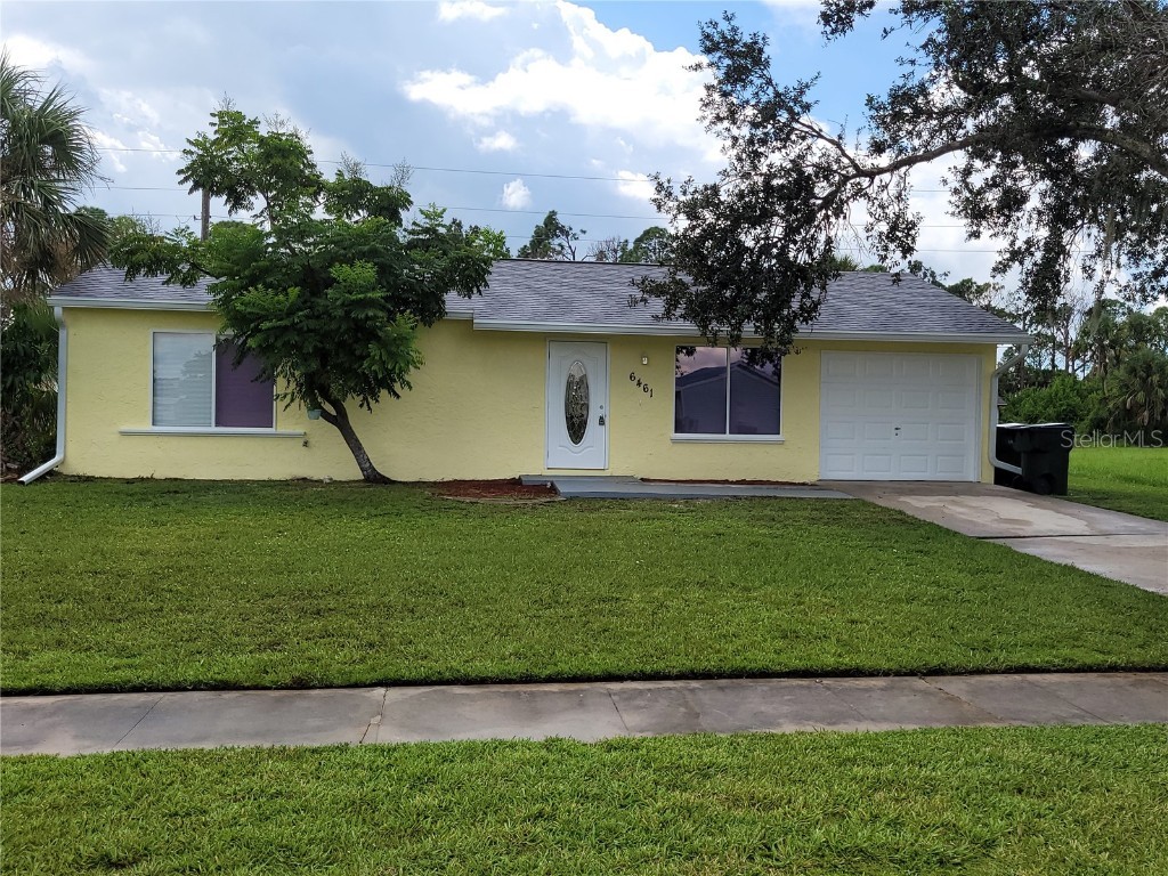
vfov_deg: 53.1
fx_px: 877
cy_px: 438
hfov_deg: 67.3
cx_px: 584
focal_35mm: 26
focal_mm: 5.4
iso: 40
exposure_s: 1/2016
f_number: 1.8
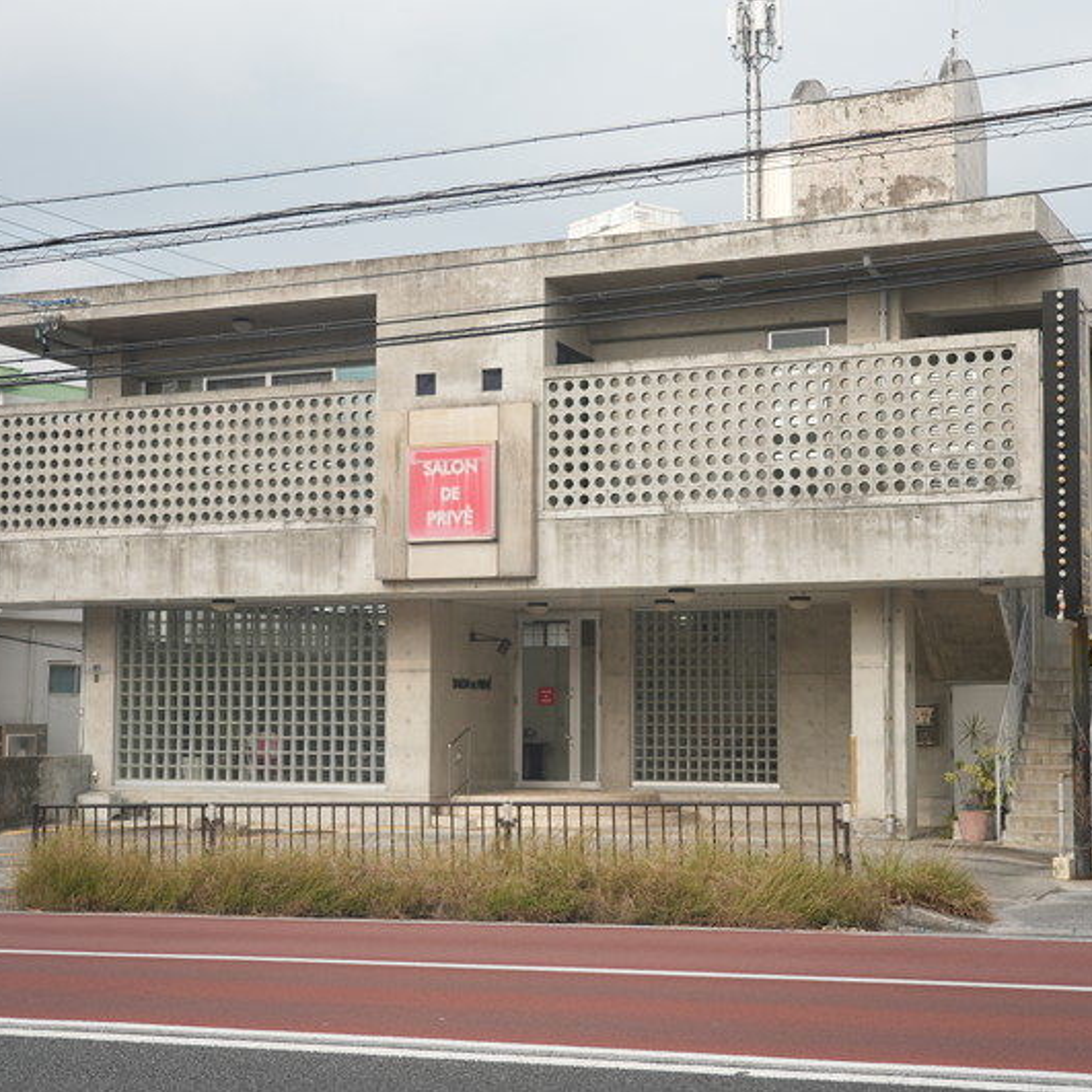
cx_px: 512
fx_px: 1785
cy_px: 545
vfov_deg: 34.0
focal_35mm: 50
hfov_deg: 34.0
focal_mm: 39
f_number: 4
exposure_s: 1/60
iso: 250
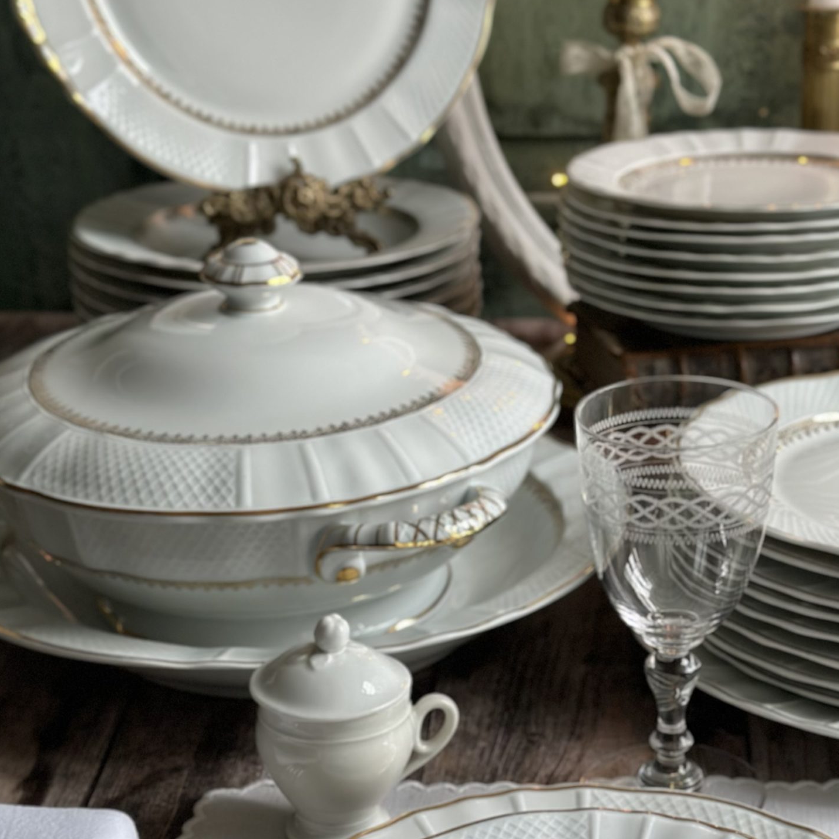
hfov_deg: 22.7
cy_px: 595
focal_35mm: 76
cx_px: 532
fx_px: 2084
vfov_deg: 22.6
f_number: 1.78
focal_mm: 6.86
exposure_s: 1/88
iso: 125
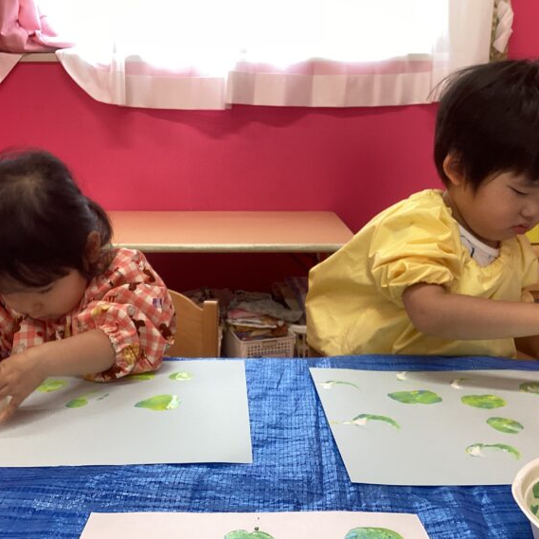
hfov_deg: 44.9
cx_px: 245
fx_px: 652
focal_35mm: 37
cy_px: 272
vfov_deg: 44.9
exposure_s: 1/50
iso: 100
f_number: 2.4
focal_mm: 3.3
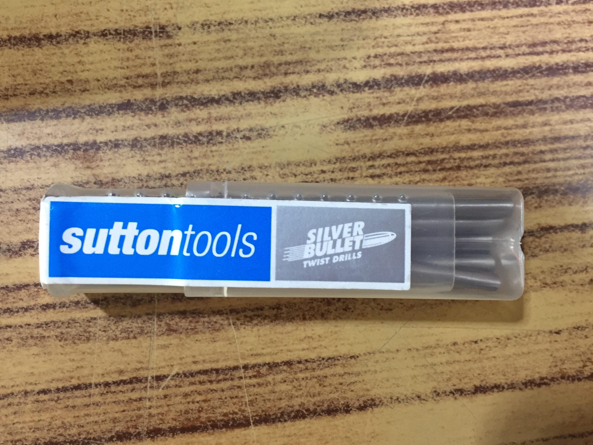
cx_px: 268
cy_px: 225
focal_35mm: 33
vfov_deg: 42.9
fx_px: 565
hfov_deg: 55.3
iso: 125
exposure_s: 1/33
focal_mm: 4.15
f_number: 2.2
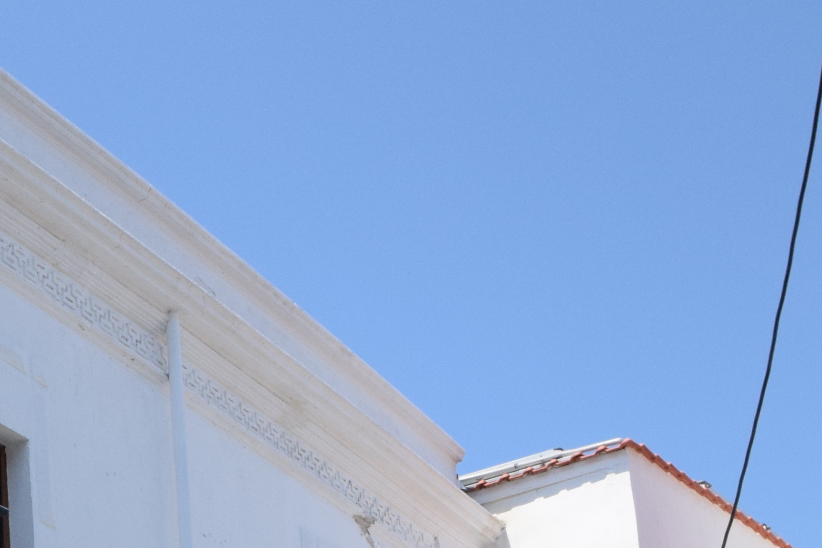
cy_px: 781
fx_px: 2146
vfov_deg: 13.8
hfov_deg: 20.8
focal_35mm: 94
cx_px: -35
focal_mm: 18
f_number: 10
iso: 800
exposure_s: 1/1600
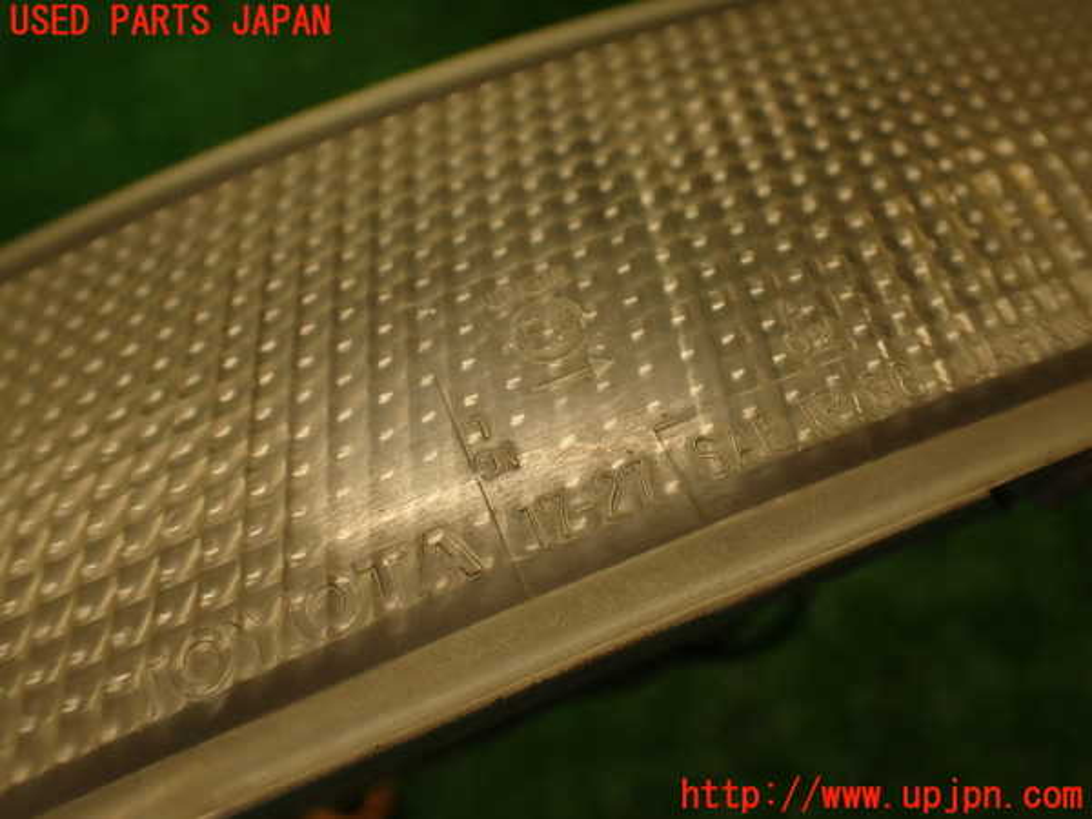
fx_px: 1009
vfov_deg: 44.2
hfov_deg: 56.8
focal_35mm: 32
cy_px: 410
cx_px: 546
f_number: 2.4
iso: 200
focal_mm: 5.79
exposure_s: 1/60
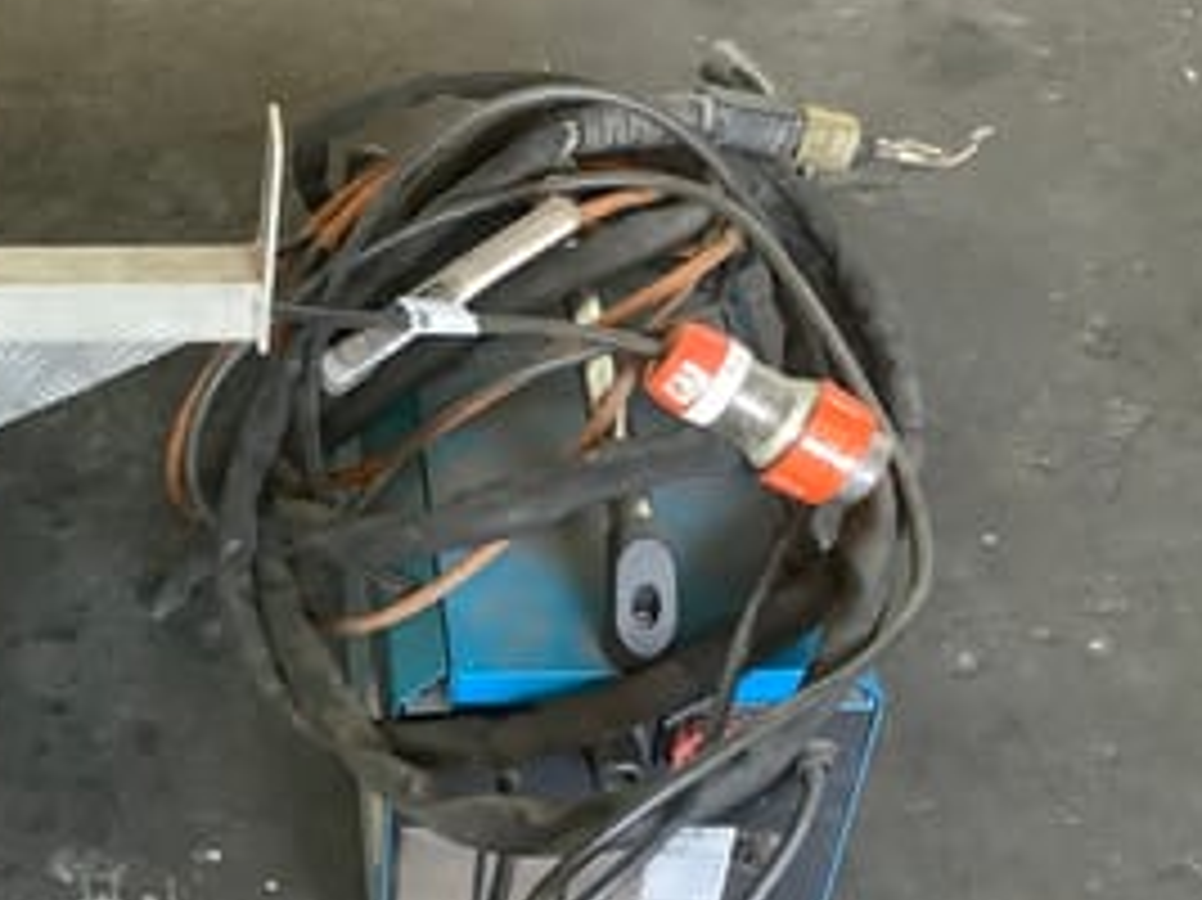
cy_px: 556
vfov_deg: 25.1
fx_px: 2013
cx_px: 122
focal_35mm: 58
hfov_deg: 31.7
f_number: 2.4
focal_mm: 3.3
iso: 400
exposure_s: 1/50
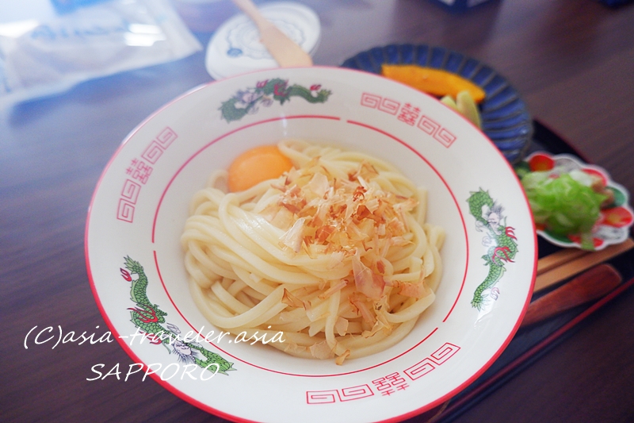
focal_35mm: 23
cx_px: 317
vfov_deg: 55.1
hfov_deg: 76.1
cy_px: 212
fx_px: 405
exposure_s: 1/34
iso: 2500
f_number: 3.5
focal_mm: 15
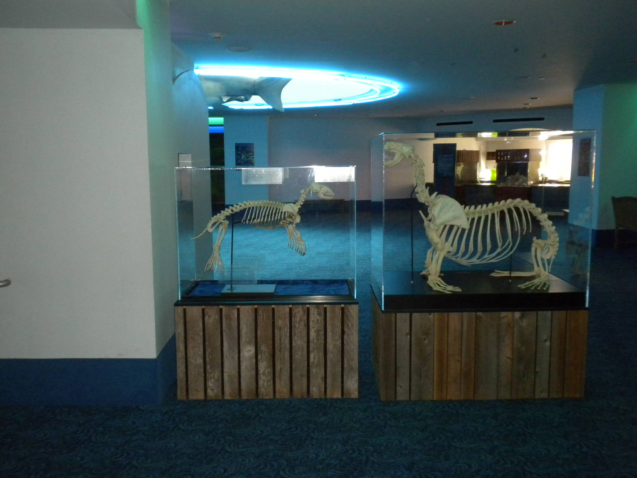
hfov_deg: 50.1
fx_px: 681
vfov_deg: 38.7
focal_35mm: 37
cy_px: 239
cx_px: 318
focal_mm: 6.6
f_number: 3.5
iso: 400
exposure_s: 1/30
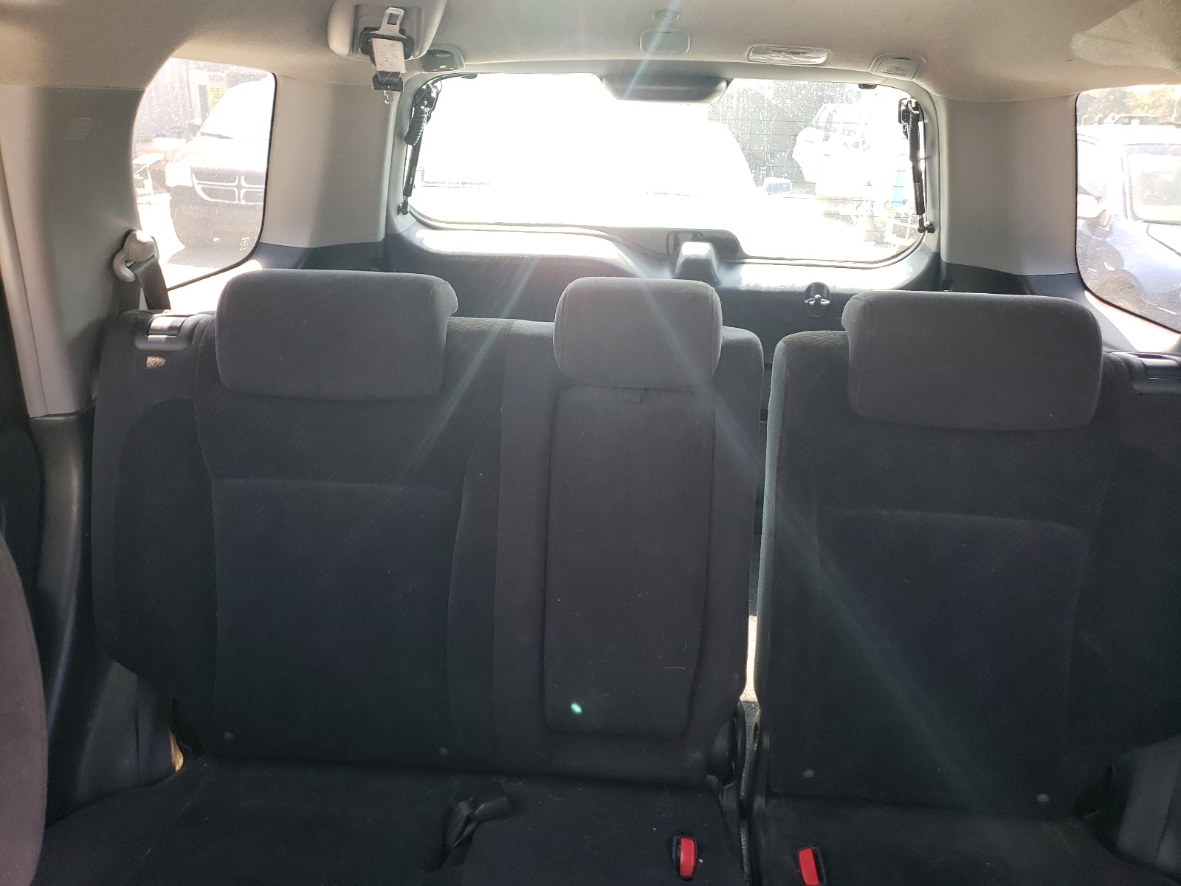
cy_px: 443
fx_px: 887
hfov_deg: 67.3
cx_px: 590
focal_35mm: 26
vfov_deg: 53.1
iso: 56
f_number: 1.5
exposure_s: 1/60.2
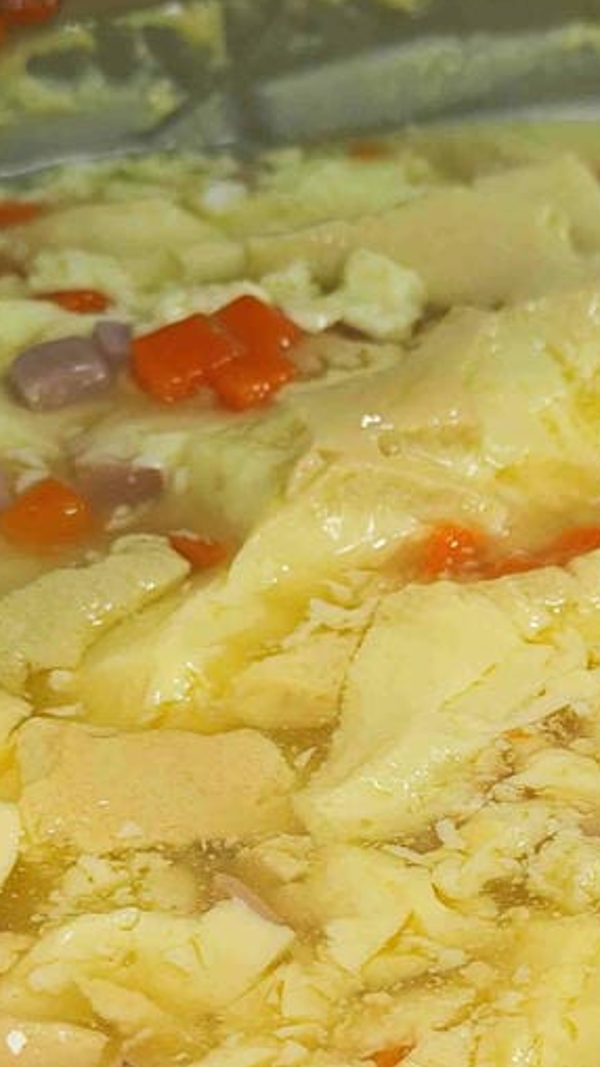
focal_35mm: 95
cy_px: 767
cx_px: 646
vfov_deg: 22.3
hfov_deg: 12.5
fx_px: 2689
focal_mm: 8.72
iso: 189
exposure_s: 1/120
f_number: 2
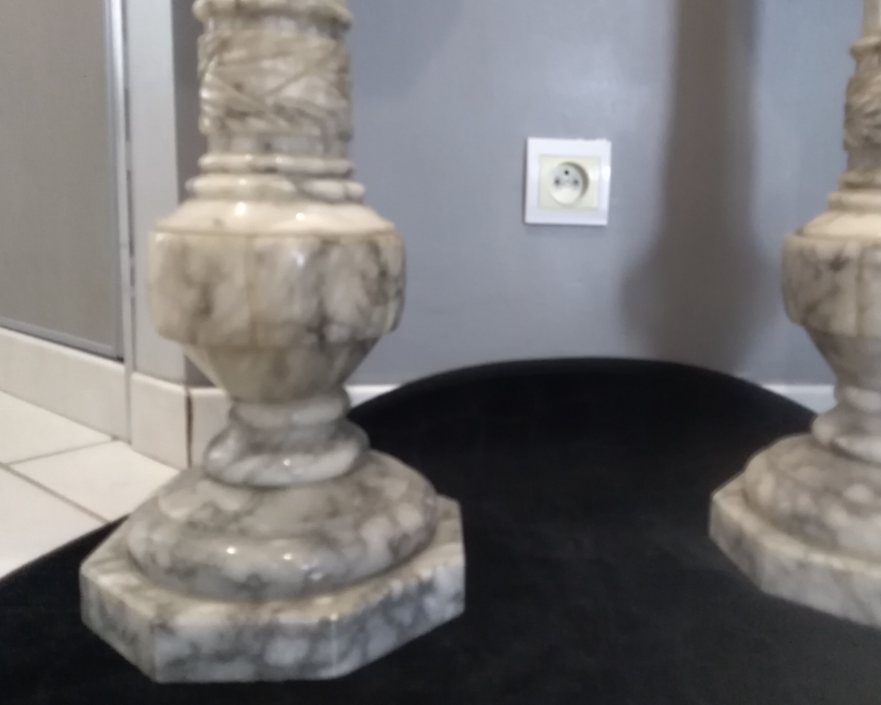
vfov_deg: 45.7
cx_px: 529
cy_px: 299
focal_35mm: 32
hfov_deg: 55.2
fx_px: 834
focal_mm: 3.54
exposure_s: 1/33.3
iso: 882
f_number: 2
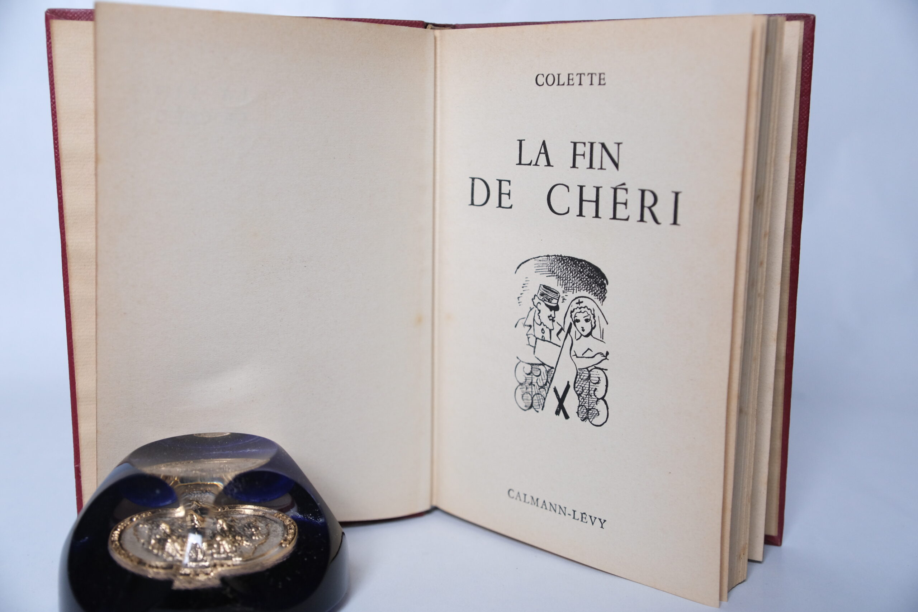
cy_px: 306
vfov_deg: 35.1
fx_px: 969
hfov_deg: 50.7
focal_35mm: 38
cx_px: 459
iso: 1250
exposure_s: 1/100
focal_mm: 25.4
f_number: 4
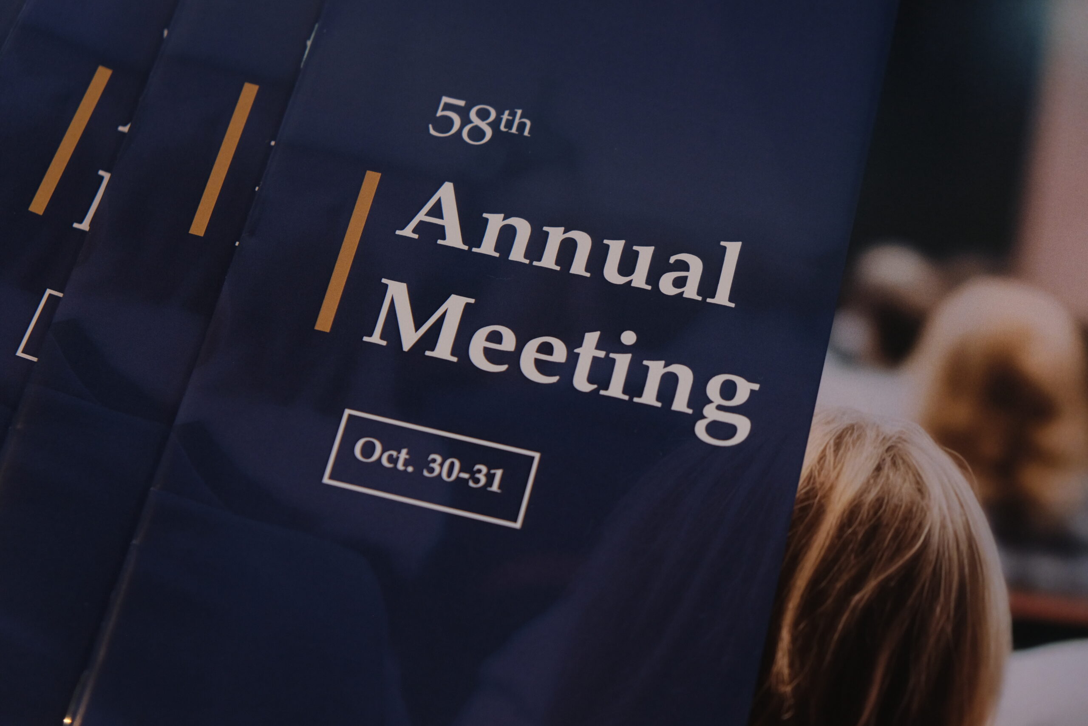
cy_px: 363
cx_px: 544
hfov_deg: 30.1
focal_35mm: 67
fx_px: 2025
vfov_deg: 20.3
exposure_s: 1/125
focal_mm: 44.4
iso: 1000
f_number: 4
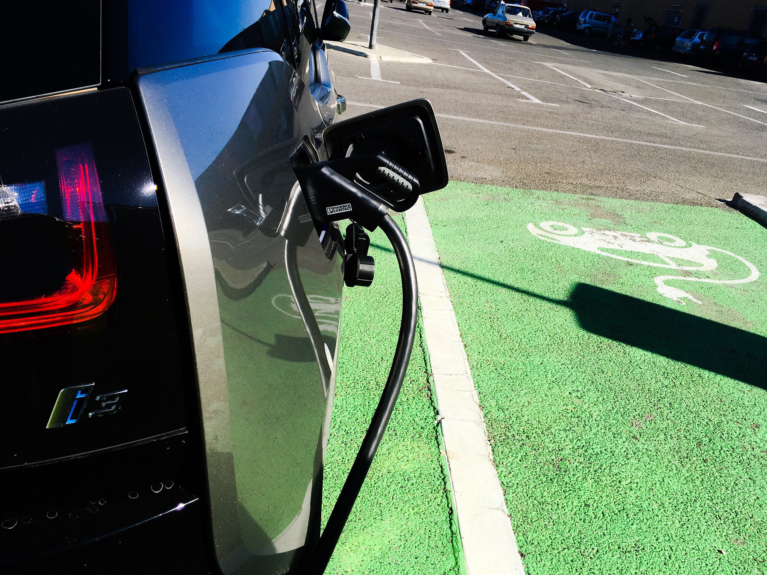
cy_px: 288
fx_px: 643
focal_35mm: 29
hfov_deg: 61.7
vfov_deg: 48.2
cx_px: 384
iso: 25
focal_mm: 4.15
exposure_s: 1/1451
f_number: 2.2
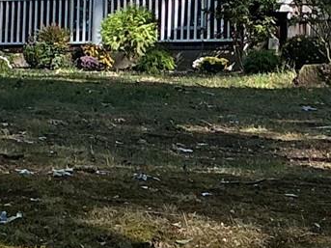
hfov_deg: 11.4
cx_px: 147
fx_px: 1654
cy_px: -97
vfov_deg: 8.4
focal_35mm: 173
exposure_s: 1/318
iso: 25
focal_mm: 3
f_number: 1.8
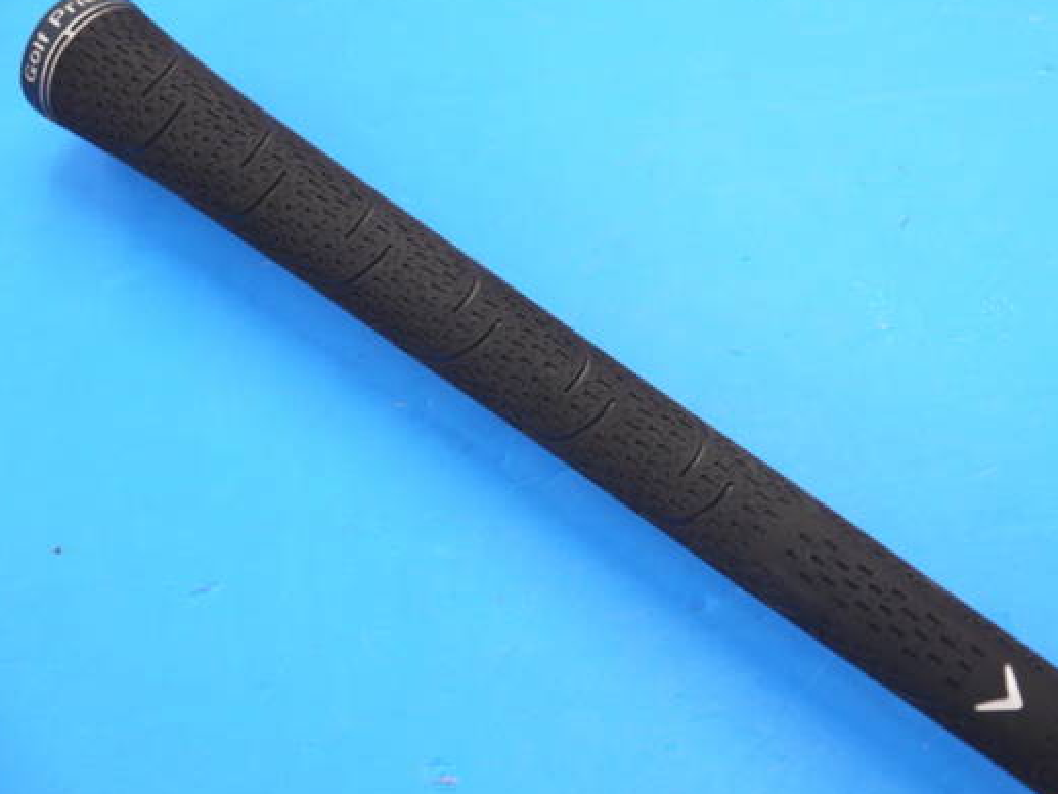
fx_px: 3179
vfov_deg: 14.2
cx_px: 636
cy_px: 395
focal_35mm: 104
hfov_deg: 18.9
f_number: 5.6
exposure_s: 1/80
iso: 800
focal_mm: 42
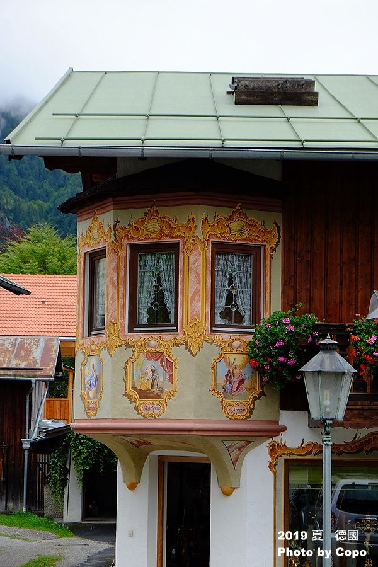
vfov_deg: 24.5
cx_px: 189
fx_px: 1307
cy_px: 284
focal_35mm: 83
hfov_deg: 16.5
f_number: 4
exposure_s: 1/550
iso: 400
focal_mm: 55
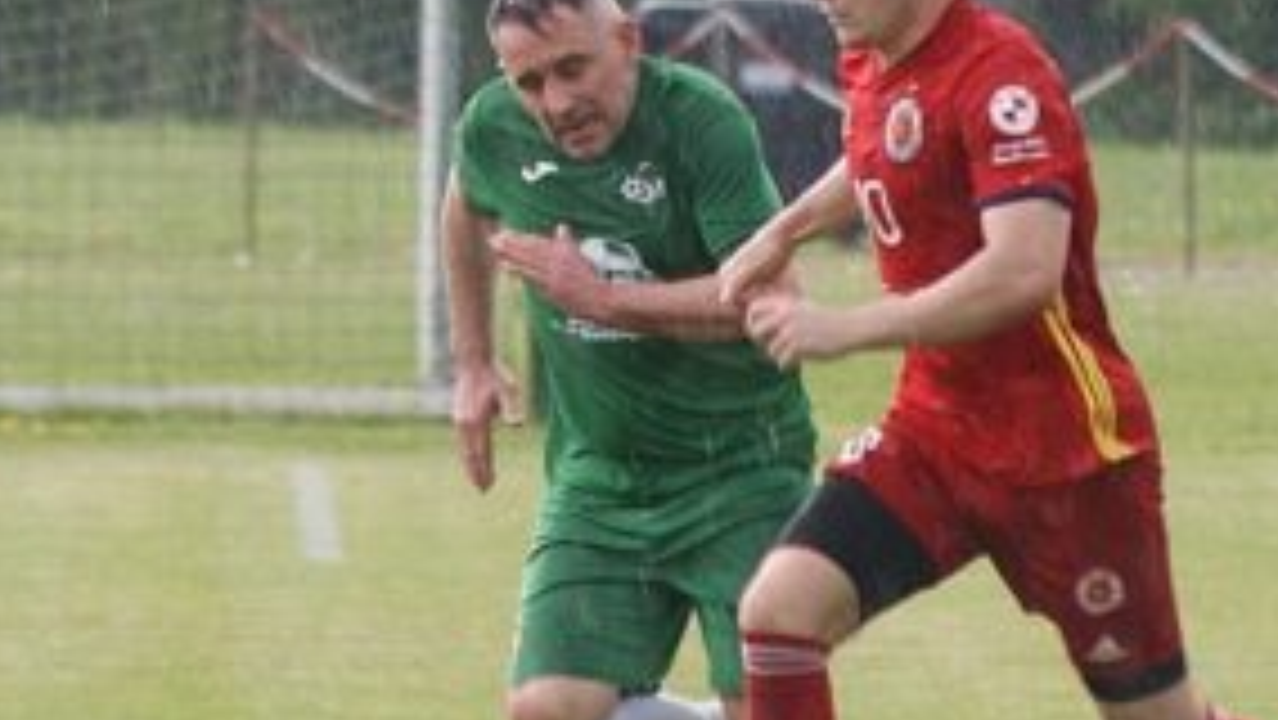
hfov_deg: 2.8
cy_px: 371
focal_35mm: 761
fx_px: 25798
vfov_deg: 1.6
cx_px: 1296
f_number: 5.6
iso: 200
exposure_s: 1/250
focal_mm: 230
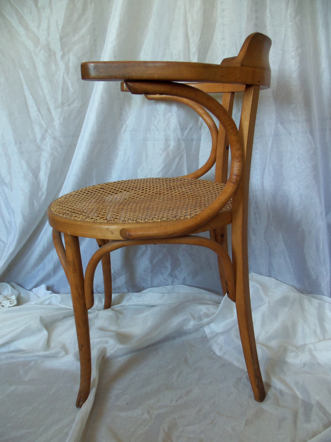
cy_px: 221
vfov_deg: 61.7
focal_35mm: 29
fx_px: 370
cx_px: 166
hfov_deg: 48.2
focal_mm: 5.2
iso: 125
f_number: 3.4
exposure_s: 1/30
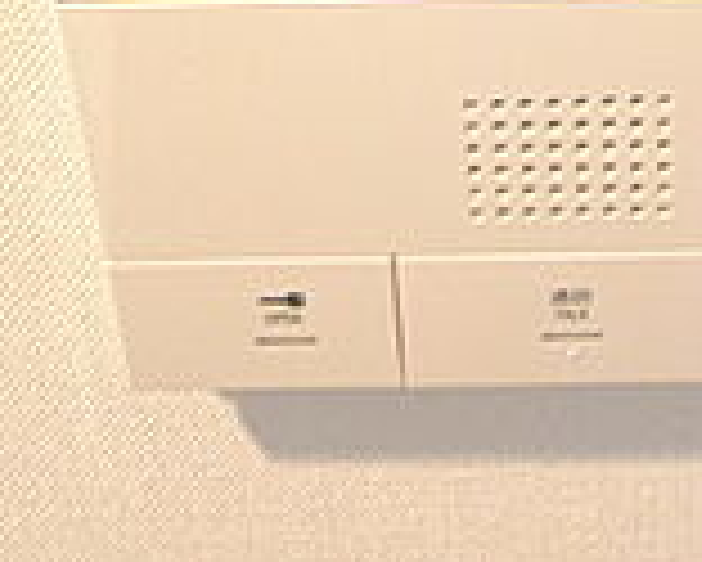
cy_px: -324
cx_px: 567
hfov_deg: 33.1
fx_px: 1143
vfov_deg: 22.0
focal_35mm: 55
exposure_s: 1/50
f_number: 4.8
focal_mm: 9.5
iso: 3200
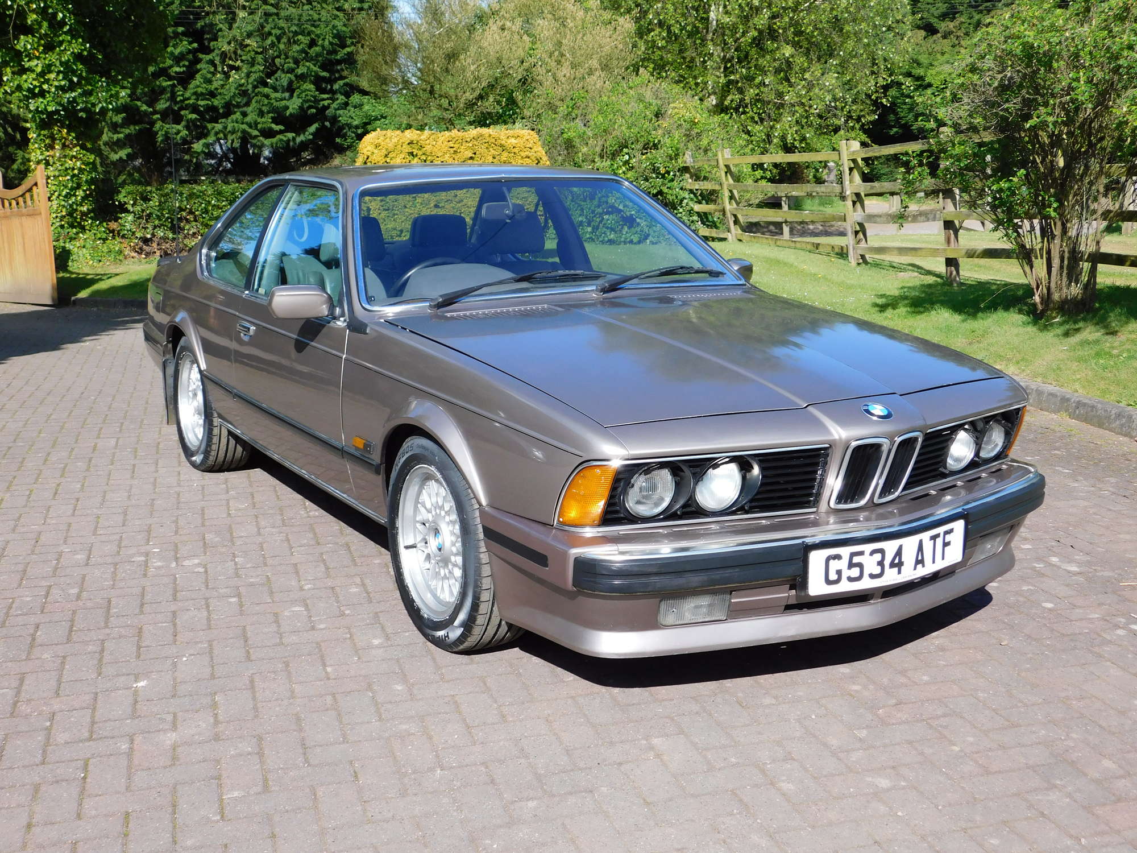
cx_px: 568
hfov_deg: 46.8
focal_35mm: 40
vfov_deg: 36.0
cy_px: 426
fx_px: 1314
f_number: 3.6
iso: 125
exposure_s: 1/640
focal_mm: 7.1
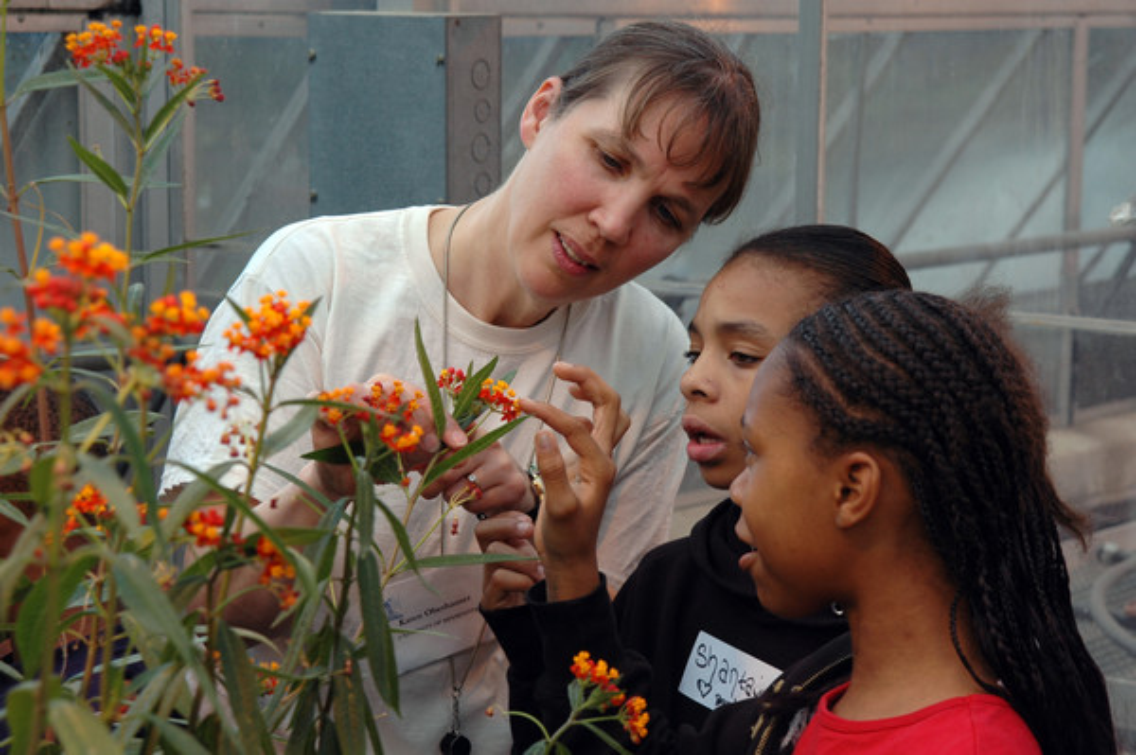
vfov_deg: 13.8
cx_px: 568
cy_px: 378
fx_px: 3121
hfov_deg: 20.6
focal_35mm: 99
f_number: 7.1
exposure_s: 1/200
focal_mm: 66
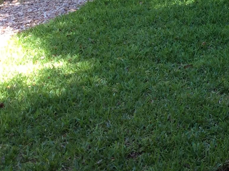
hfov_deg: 16.4
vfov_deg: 12.7
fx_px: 714
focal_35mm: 108
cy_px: -114
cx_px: 357
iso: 32
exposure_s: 1/123
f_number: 2.4
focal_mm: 3.3
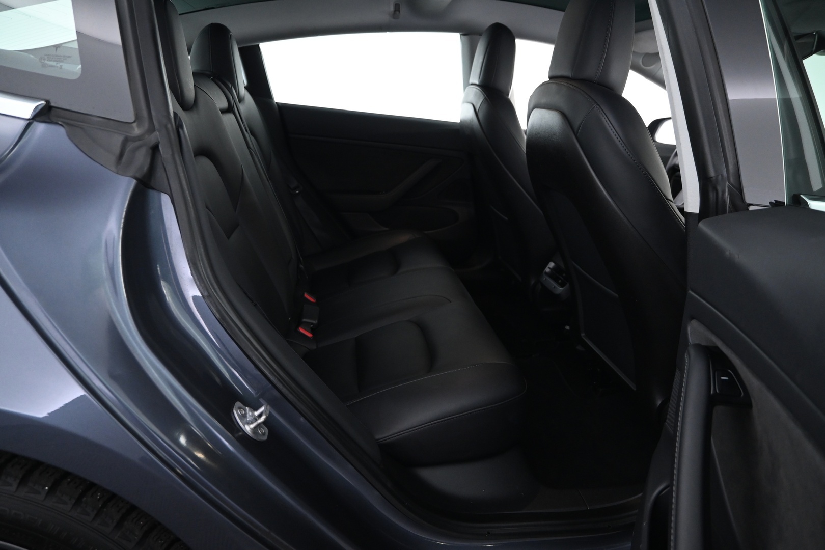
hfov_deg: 73.7
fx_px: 550
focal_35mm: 24
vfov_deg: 53.1
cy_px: 275
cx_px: 412
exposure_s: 1/15
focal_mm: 16
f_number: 3.5
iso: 1600
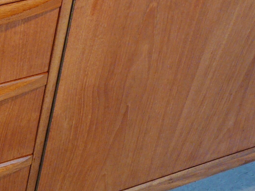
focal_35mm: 87
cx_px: -126
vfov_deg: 17.0
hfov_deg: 19.6
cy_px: 90
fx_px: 641
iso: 100
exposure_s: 1/40
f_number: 2.8
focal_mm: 4.6
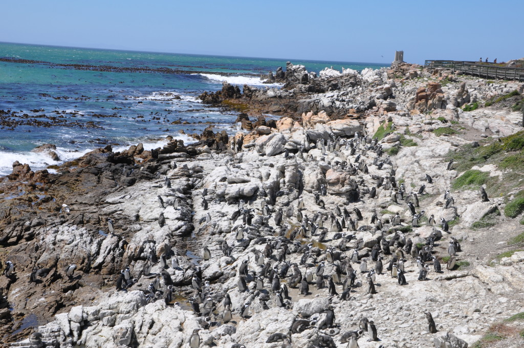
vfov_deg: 23.7
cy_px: 174
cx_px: 262
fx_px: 829
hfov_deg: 35.1
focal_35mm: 57
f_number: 14
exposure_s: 1/200
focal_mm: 38
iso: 200
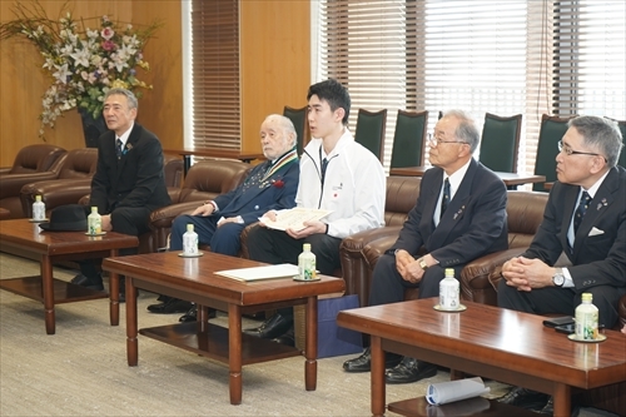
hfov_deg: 28.9
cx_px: 313
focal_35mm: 70
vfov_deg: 19.4
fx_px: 1217
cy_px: 208
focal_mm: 70
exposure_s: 1/80
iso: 800
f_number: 5.6
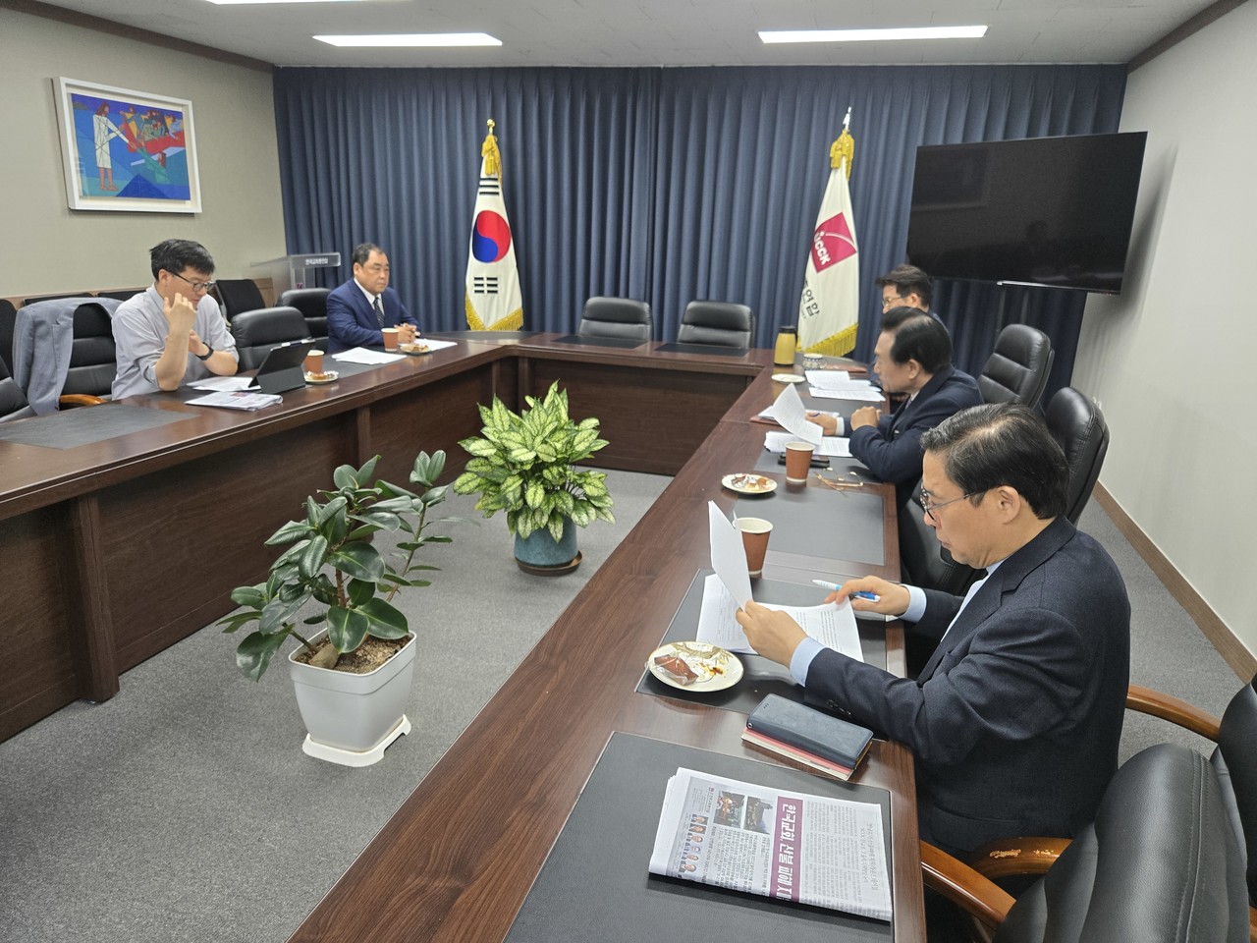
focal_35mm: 23
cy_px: 472
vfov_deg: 58.9
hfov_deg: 73.9
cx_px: 628
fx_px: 835
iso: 200
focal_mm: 5.4
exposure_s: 1/120
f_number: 1.8
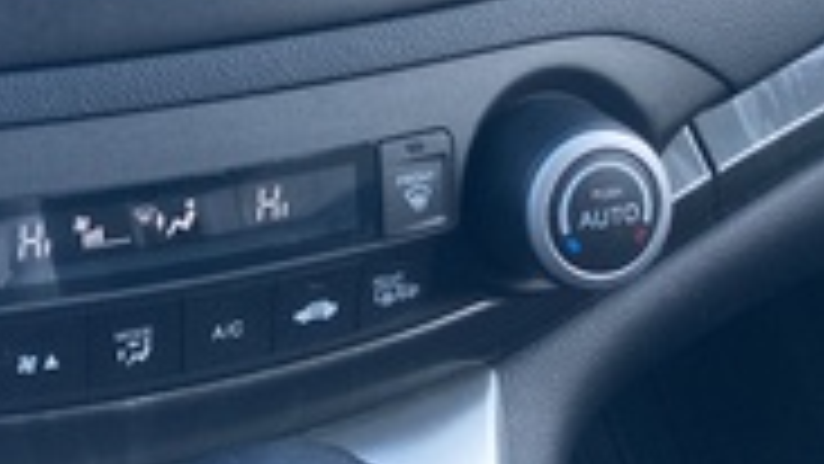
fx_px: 1530
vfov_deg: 15.9
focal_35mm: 70
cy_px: -218
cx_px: -113
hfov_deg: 27.3
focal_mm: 3.99
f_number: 1.8
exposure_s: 1/75
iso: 64
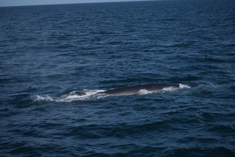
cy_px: 78
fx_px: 538
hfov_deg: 24.6
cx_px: 118
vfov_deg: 16.6
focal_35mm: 82
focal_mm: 55
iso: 200
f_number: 4
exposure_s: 1/4000
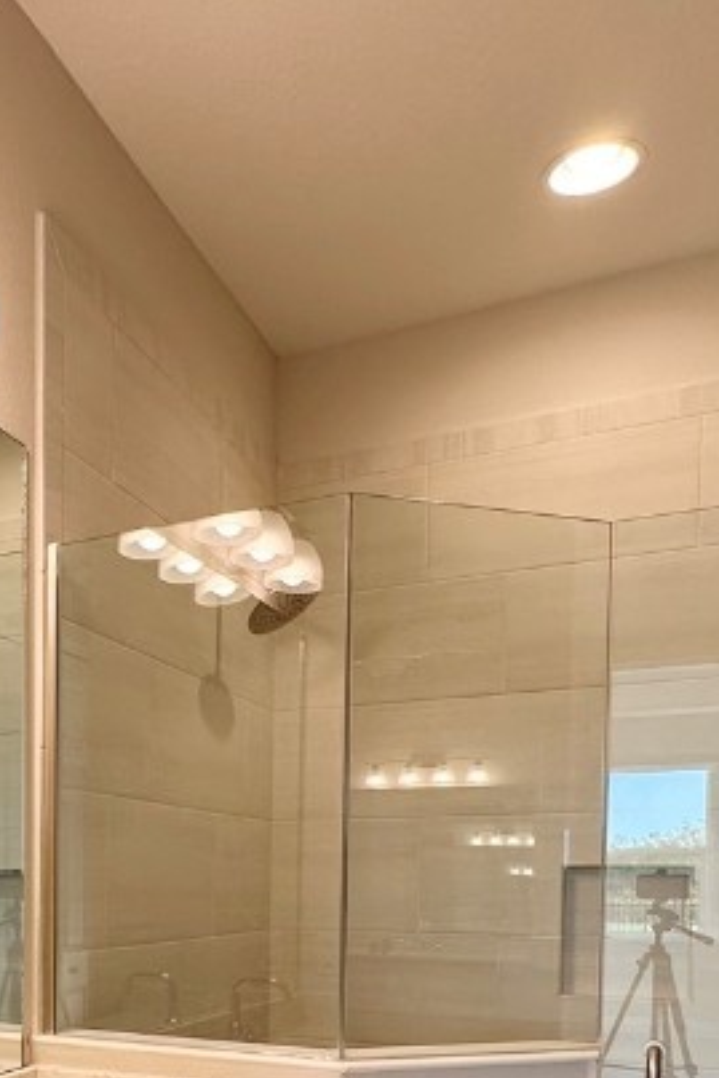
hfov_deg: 33.3
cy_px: 934
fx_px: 1107
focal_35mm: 37
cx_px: 19
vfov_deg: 47.5
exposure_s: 1/120
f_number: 2.2
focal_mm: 2.22
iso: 100
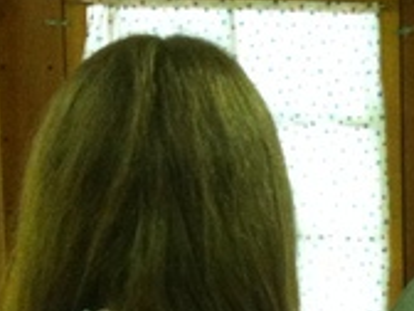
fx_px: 1794
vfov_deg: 9.6
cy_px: 476
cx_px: 619
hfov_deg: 12.5
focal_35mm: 150
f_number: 2.8
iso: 320
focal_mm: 3.85
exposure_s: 1/15
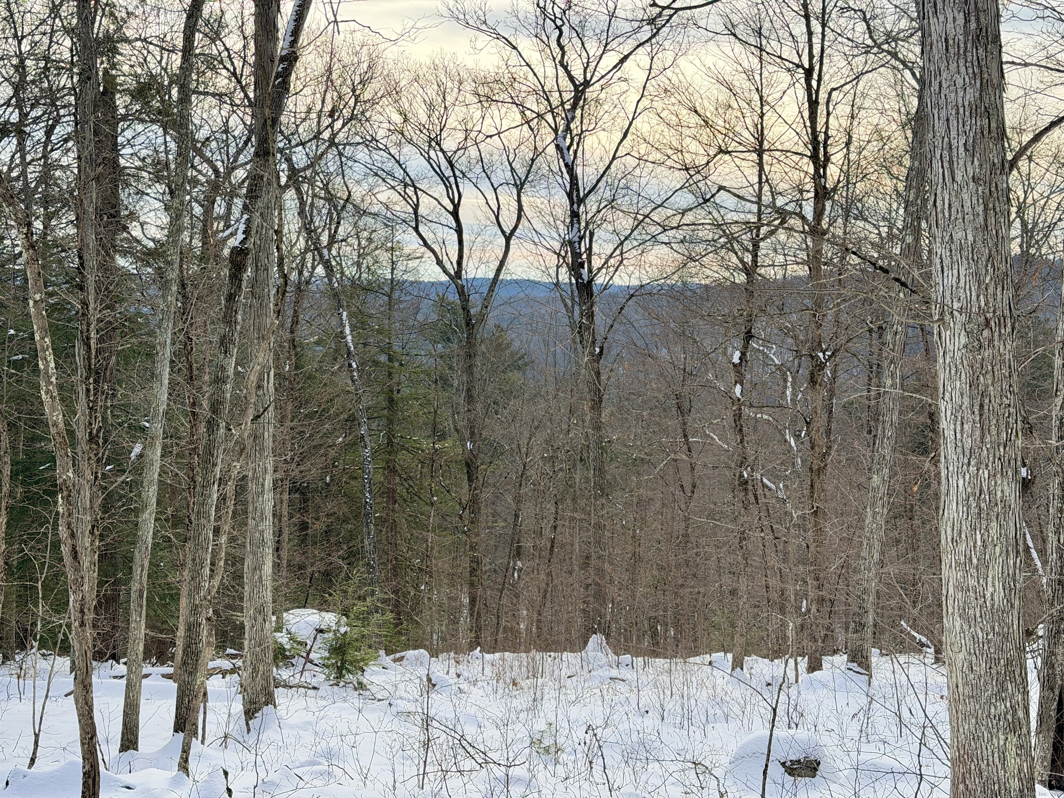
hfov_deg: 39.7
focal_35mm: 48
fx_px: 1475
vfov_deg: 30.3
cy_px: 399
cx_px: 532
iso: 100
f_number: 1.78
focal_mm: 6.76
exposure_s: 1/1715
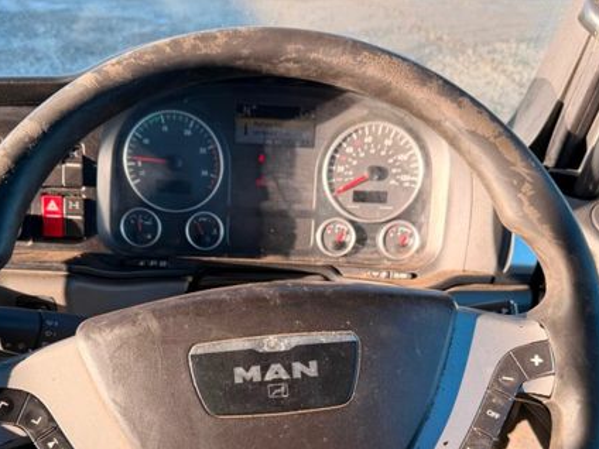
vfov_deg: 41.0
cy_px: 315
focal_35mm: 34
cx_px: 273
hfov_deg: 53.9
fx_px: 588
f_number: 1.78
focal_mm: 6.76
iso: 80
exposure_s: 1/421
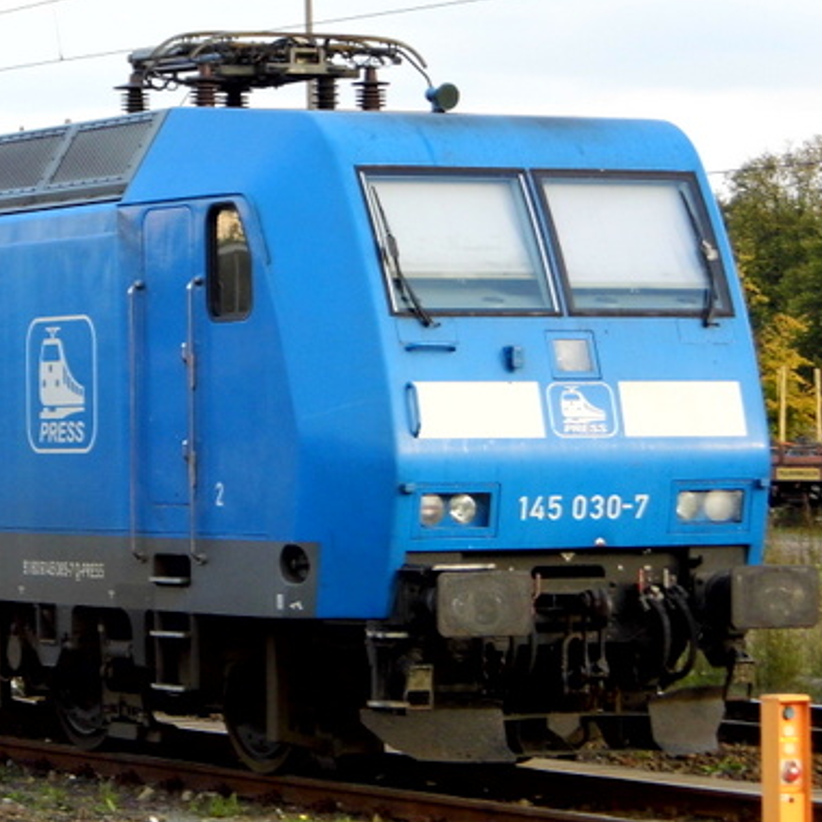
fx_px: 5319
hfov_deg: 8.8
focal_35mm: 198
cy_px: 403
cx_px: 87
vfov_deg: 8.8
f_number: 4.5
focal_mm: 19
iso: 100
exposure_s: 1/133
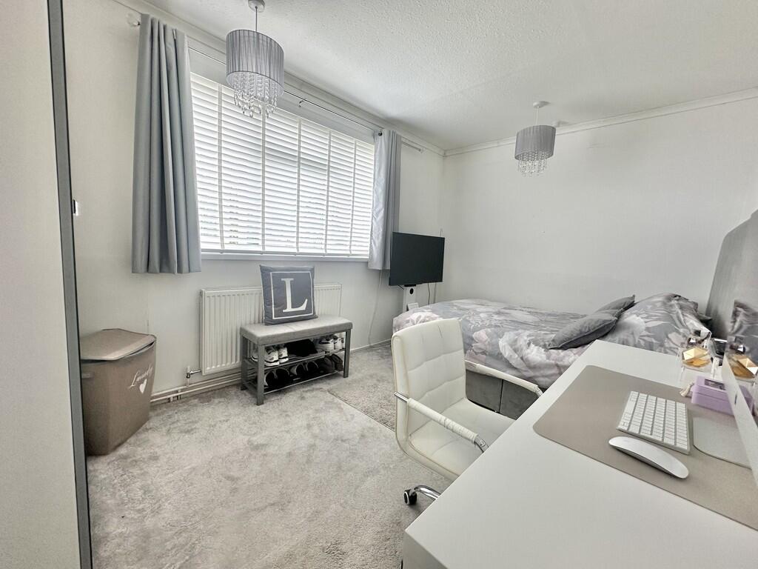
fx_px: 307
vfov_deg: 85.7
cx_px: 379
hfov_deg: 102.1
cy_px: 284
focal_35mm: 14
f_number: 2.2
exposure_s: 1/99
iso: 100
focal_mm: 2.22
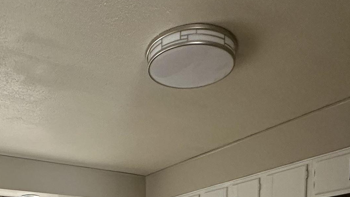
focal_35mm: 44
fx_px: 408
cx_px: 139
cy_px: 338
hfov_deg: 46.1
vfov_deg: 20.6
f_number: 2.2
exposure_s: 1/60
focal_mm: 2.22
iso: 640
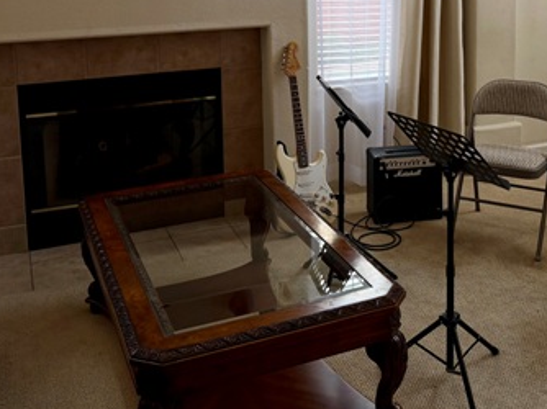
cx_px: 371
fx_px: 758
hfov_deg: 39.2
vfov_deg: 28.8
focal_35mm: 48
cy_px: 25
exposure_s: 1/109
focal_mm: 6.76
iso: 200
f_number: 1.78
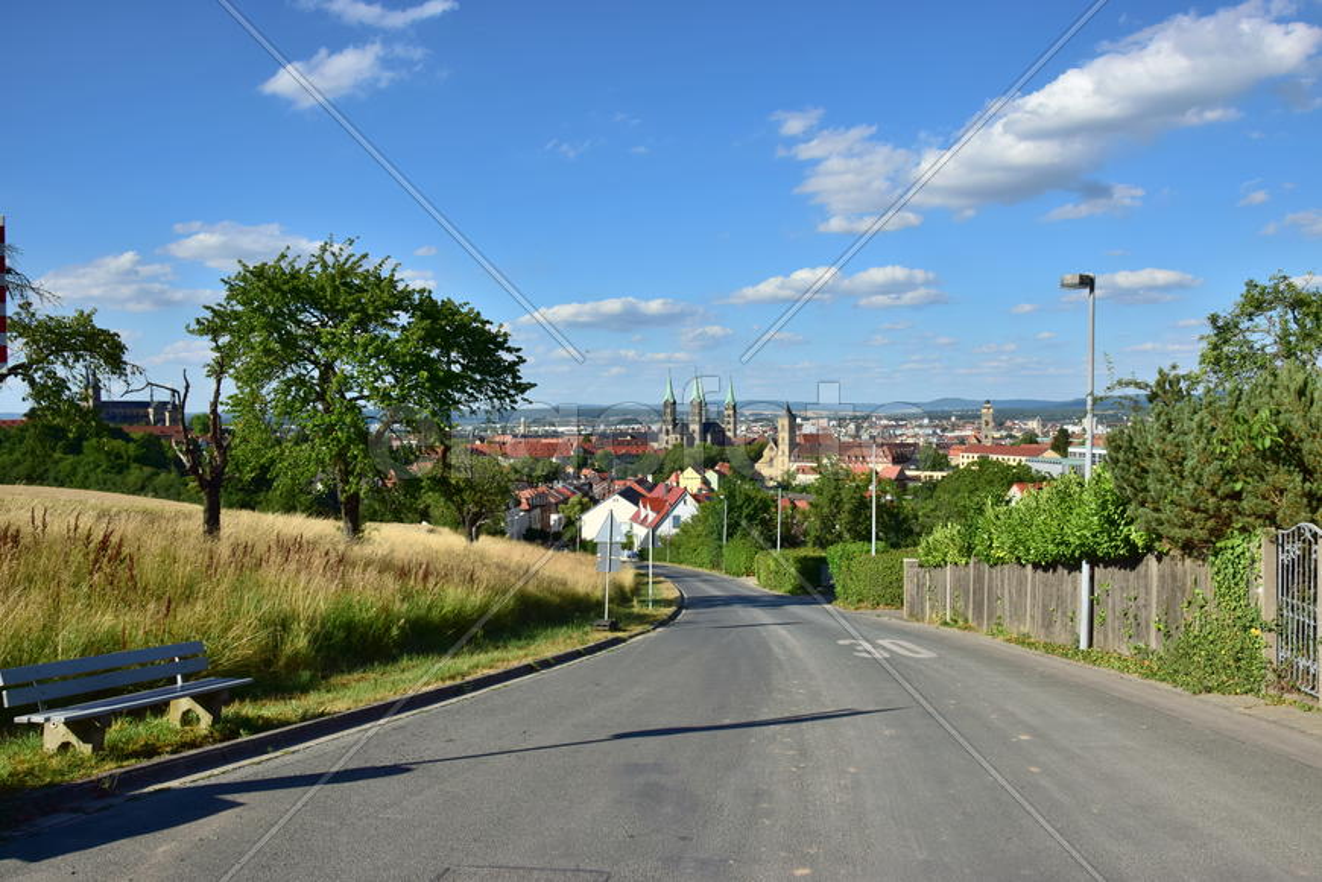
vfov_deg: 47.9
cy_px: 441
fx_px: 991
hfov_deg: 67.4
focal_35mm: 27
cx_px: 661
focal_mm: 18
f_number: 10
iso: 100
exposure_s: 1/200
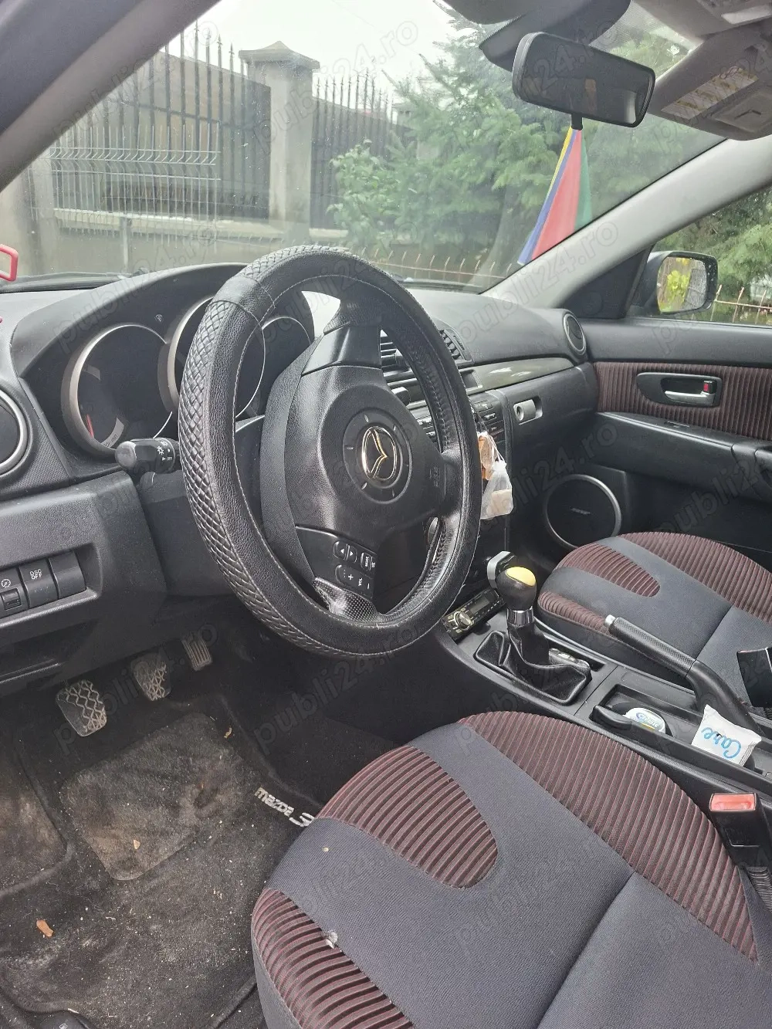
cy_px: 514
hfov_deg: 58.9
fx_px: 684
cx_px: 386
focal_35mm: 23
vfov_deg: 73.9
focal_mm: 5.54
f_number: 1.8
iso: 64
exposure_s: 1/100
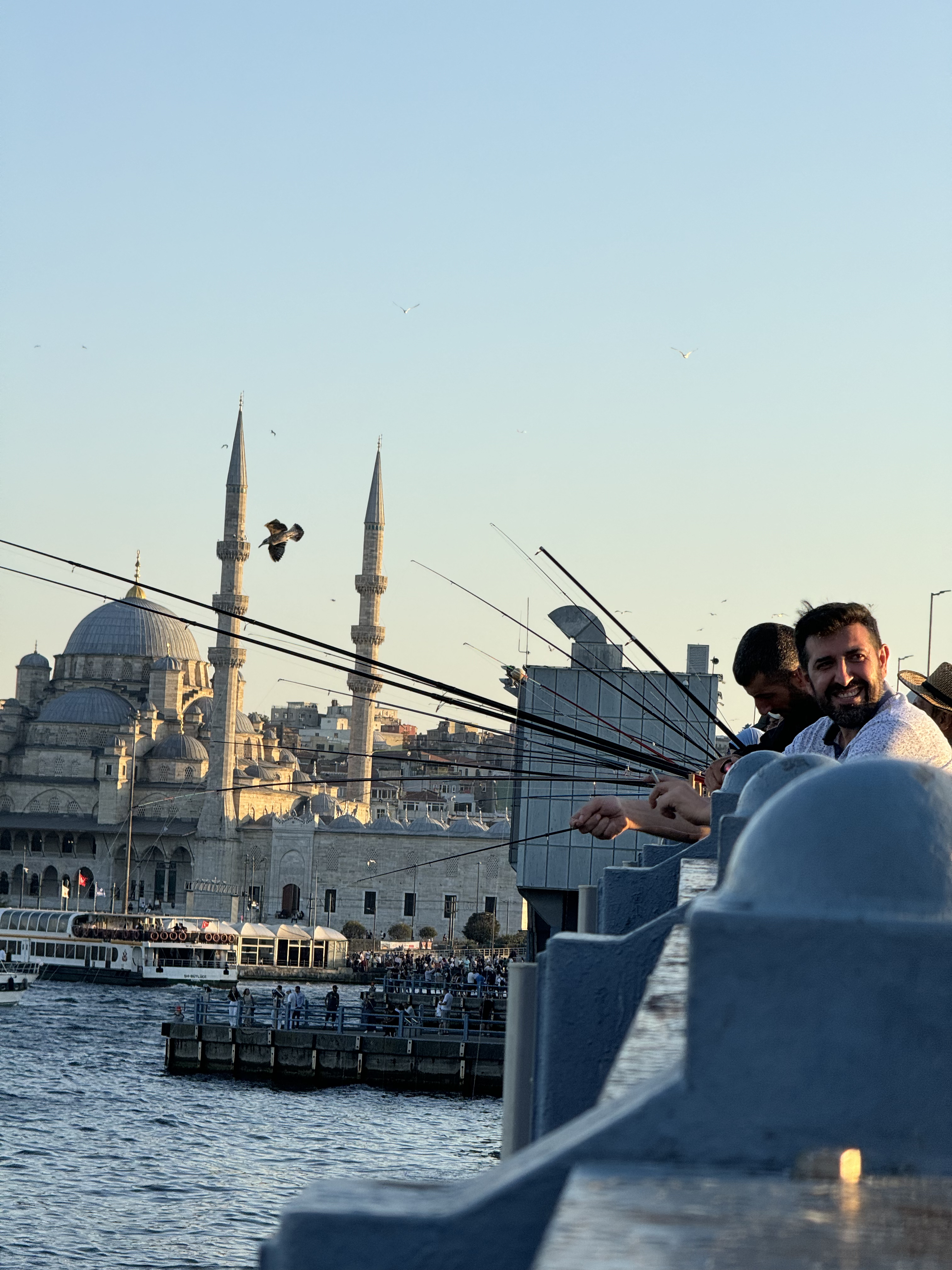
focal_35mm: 120
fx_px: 4400
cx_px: 476
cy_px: 635
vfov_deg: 16.4
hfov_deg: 12.3
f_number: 2.8
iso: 50
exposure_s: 1/550
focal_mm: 15.66
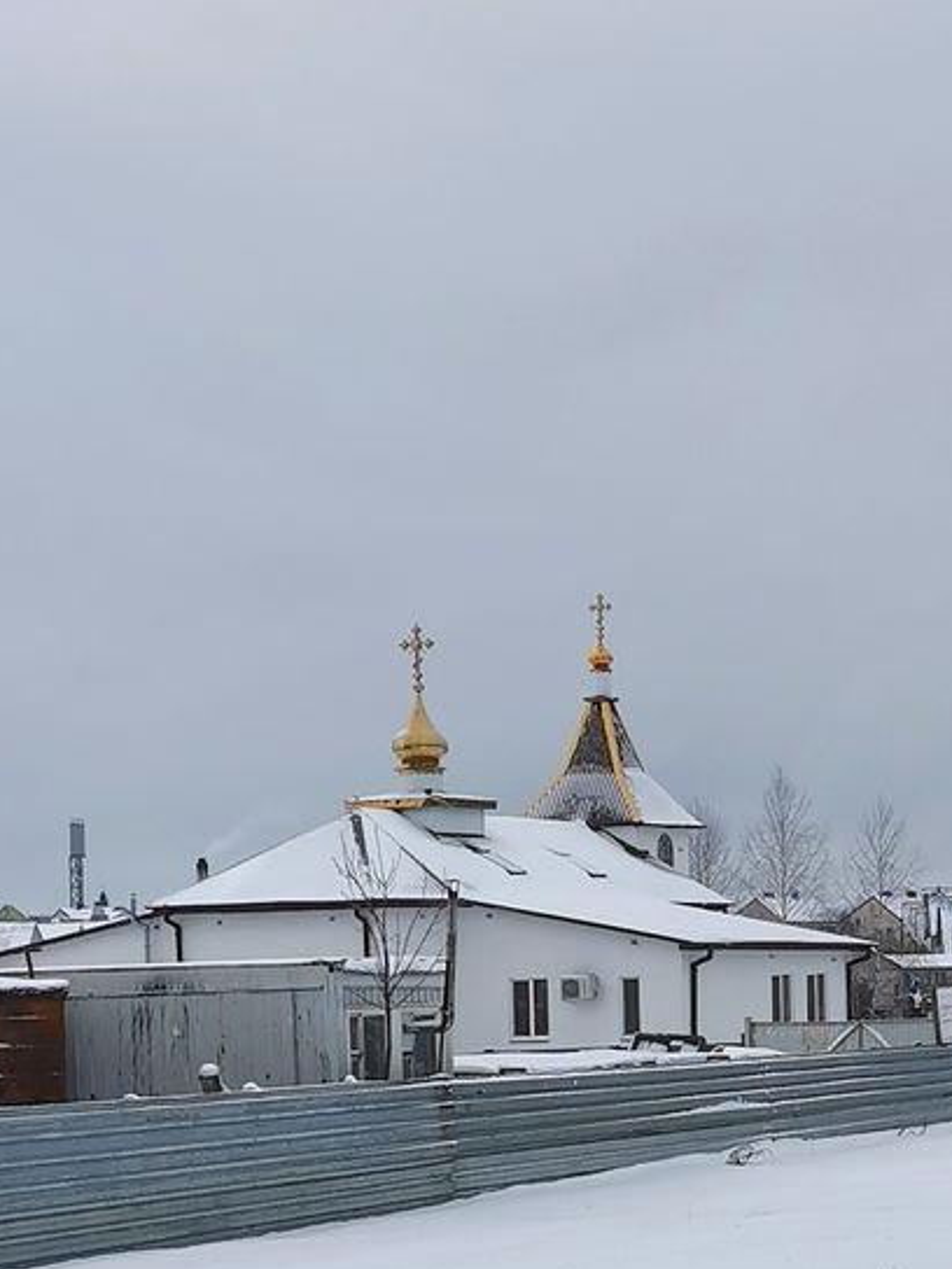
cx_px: 917
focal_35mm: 97
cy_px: 982
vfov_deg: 20.1
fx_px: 3557
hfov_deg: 15.0
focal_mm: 5.58
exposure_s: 1/2381
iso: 50
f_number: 1.8
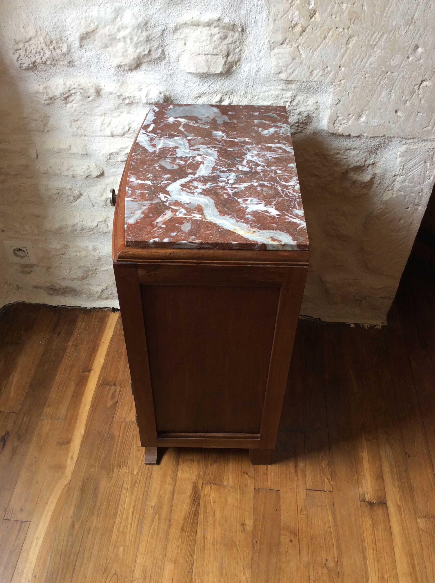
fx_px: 538
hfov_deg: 44.1
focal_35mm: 32
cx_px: 218
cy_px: 292
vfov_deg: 56.9
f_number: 2.4
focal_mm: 3.3
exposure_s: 1/33
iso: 40
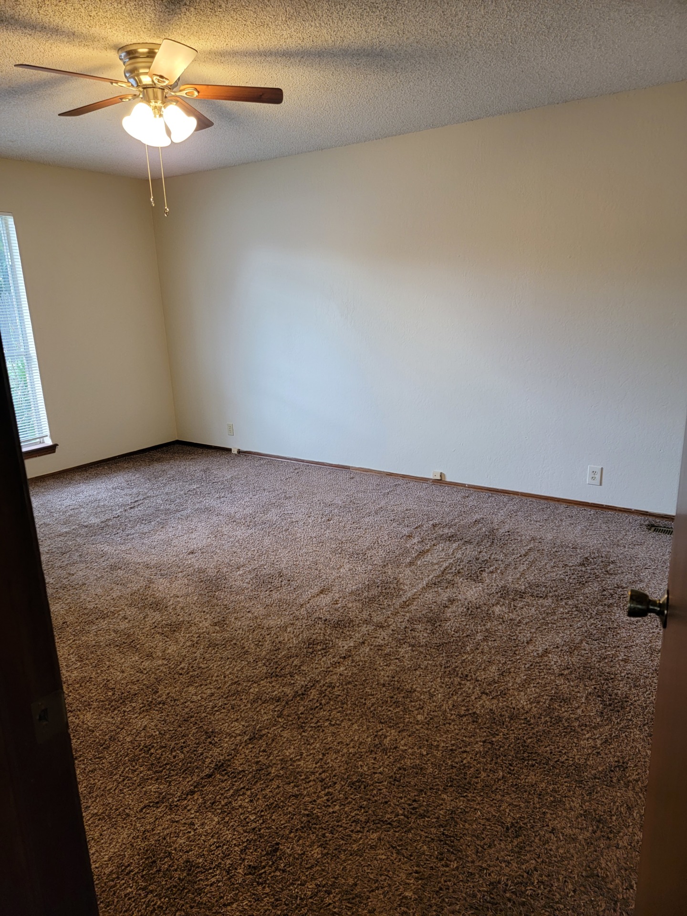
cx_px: 344
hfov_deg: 56.8
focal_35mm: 24
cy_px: 458
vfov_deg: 71.6
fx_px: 635
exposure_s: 1/59
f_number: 1.8
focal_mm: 6.7
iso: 160
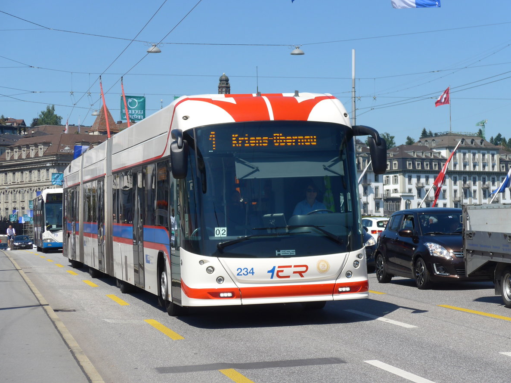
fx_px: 1343
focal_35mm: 91
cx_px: 255
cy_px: 190
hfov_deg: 21.5
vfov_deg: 16.2
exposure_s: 1/640
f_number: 4.6
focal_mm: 18
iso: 80
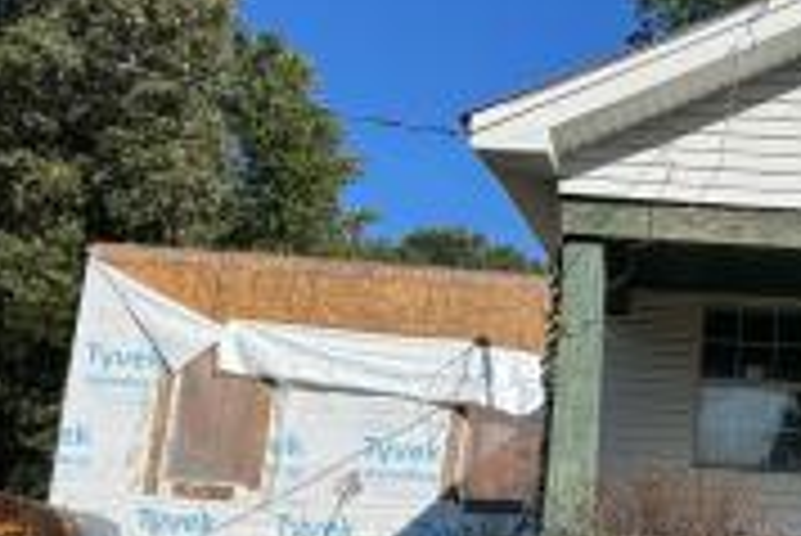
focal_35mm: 56
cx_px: 796
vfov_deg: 24.0
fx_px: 1247
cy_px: 405
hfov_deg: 32.8
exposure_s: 1/7576
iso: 80
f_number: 1.78
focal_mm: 6.86
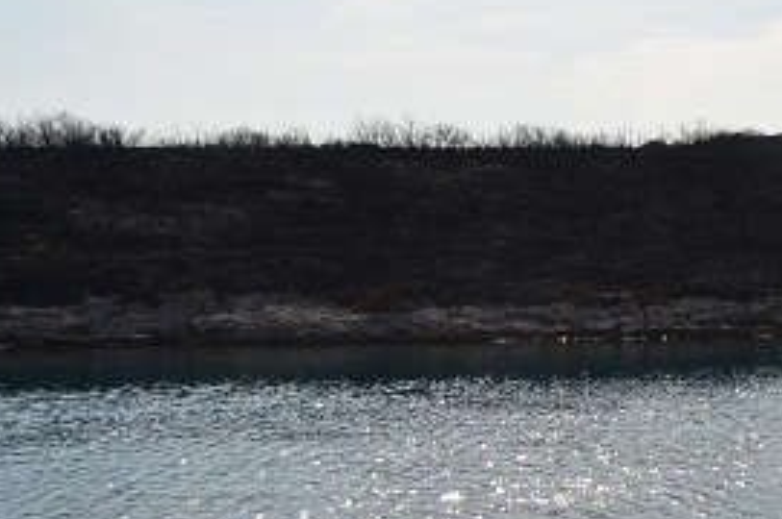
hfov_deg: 26.7
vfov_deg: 20.9
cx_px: 996
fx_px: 1403
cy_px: 311
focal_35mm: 65
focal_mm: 13
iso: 280
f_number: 4
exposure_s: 1/8000
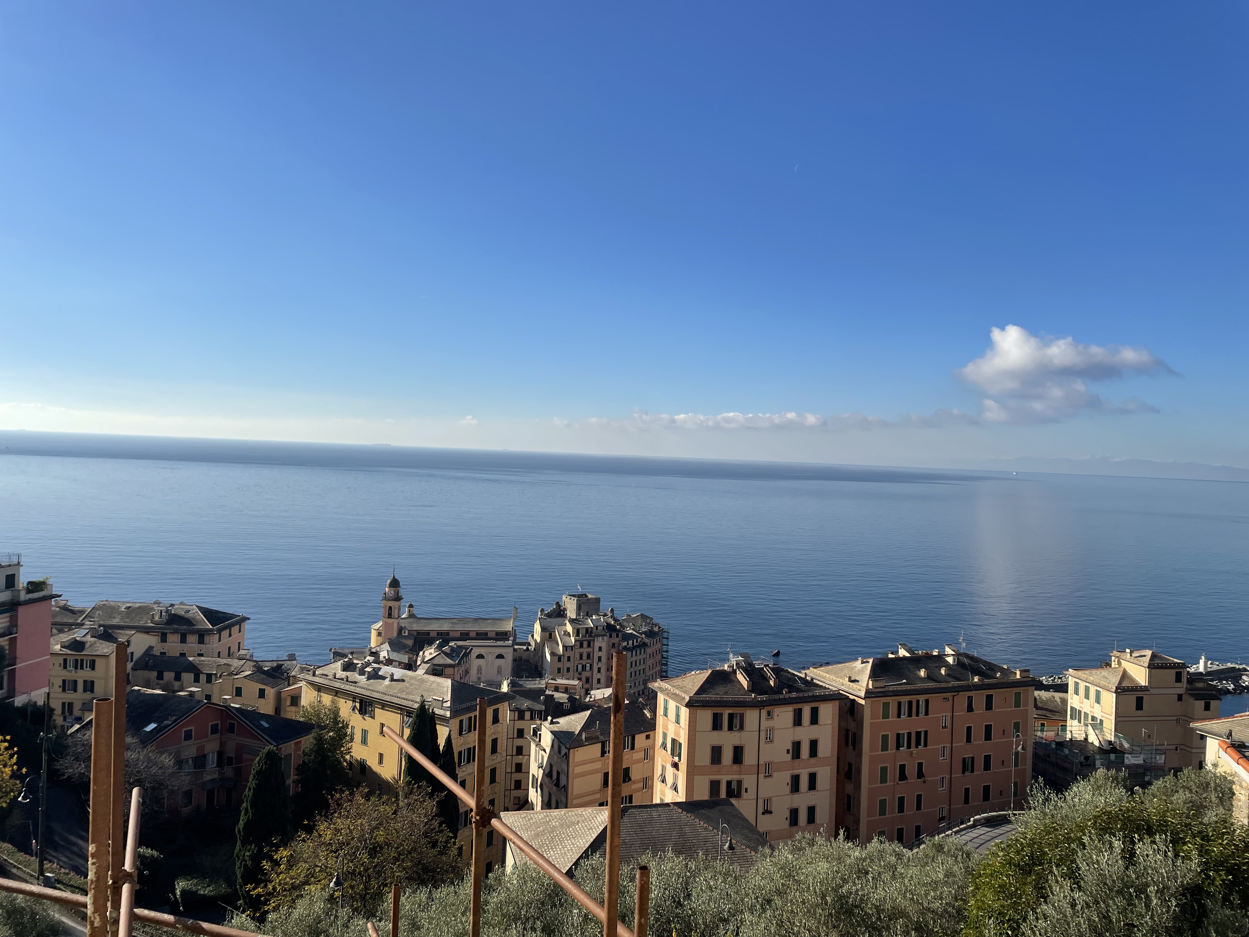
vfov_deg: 53.1
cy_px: 468
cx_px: 624
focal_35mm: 26
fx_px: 938
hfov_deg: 67.3
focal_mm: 4.2
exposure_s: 1/5051
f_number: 1.6
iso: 32
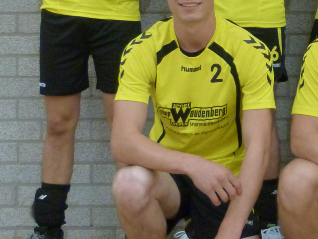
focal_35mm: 75
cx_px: 360
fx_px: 689
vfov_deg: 19.4
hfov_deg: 24.1
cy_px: 44
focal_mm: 4.5
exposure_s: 1/40
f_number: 2.8
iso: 400
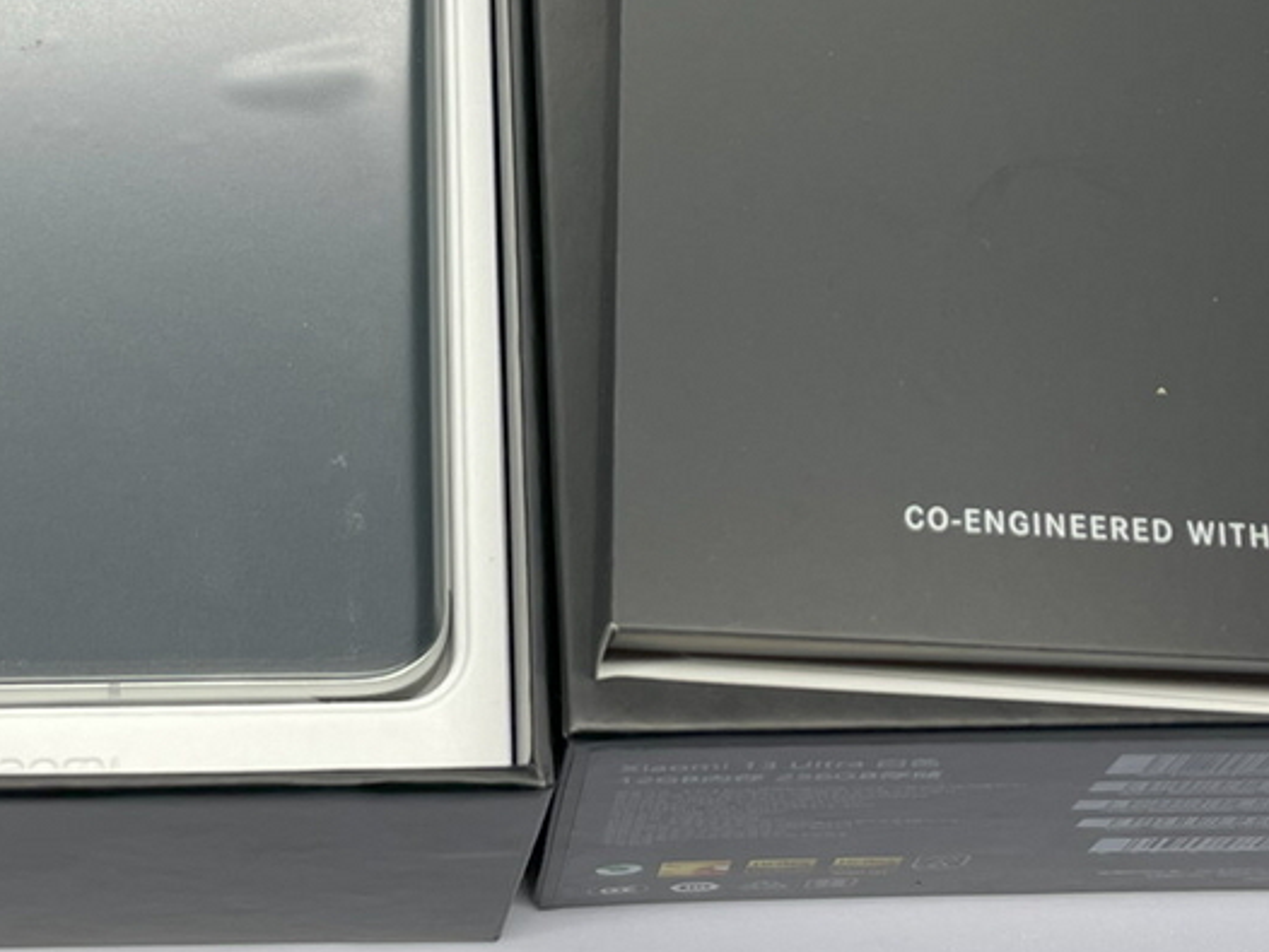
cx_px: 451
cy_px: -67
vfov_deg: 19.4
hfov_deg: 26.6
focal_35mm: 73
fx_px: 2677
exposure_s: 1/119
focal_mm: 4.2
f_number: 1.6
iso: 32
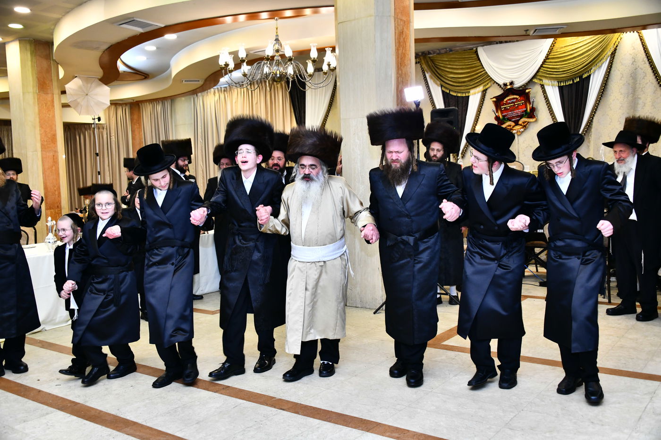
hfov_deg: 55.8
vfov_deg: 38.9
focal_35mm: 34
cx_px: 330
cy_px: 220
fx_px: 624
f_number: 5
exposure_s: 1/125
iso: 1600
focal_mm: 34
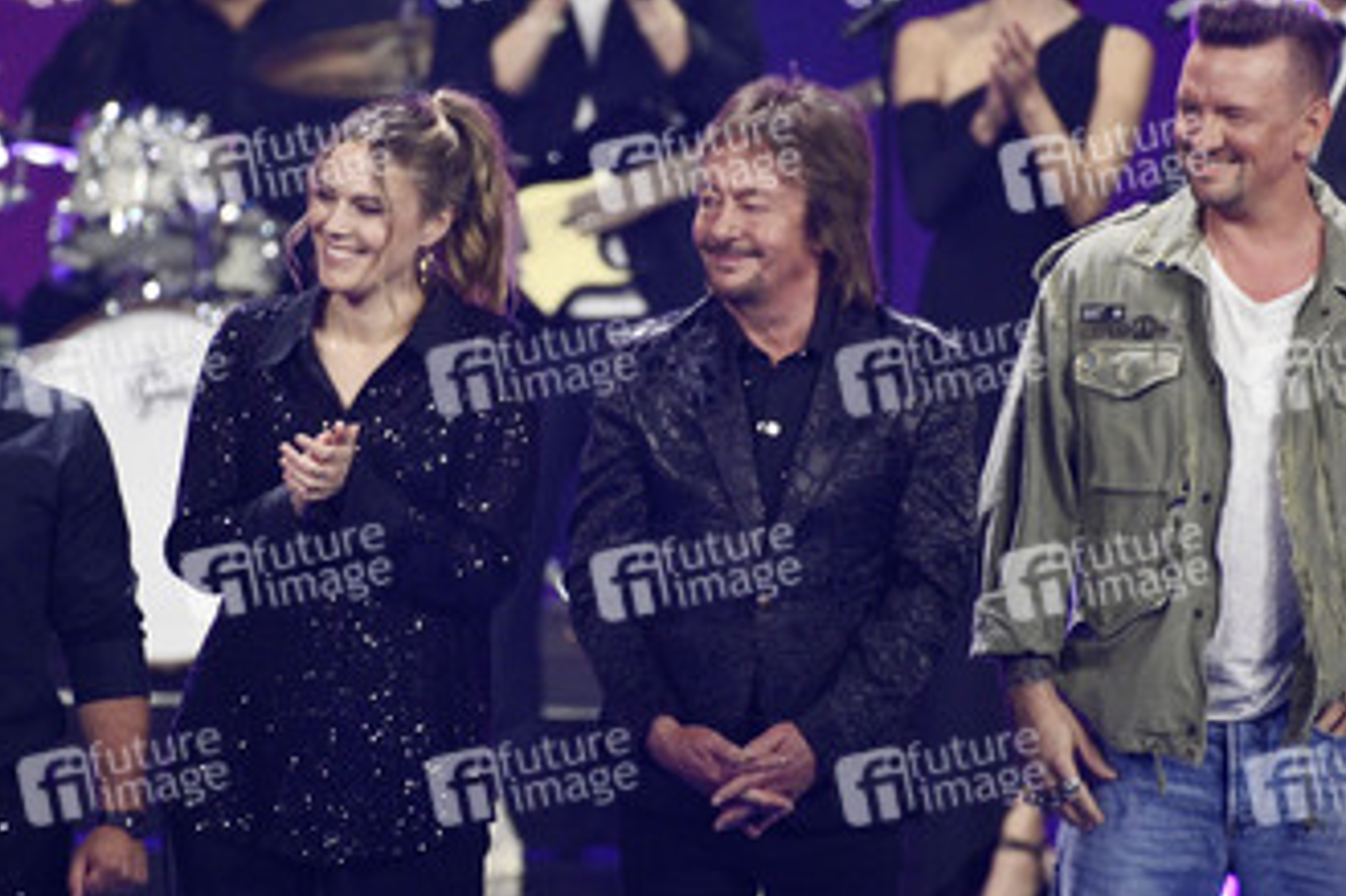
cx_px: 587
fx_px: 25635
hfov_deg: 3.0
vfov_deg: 2.0
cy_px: 471
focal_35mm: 686
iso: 5000
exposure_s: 1/250
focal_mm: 500
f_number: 5.6
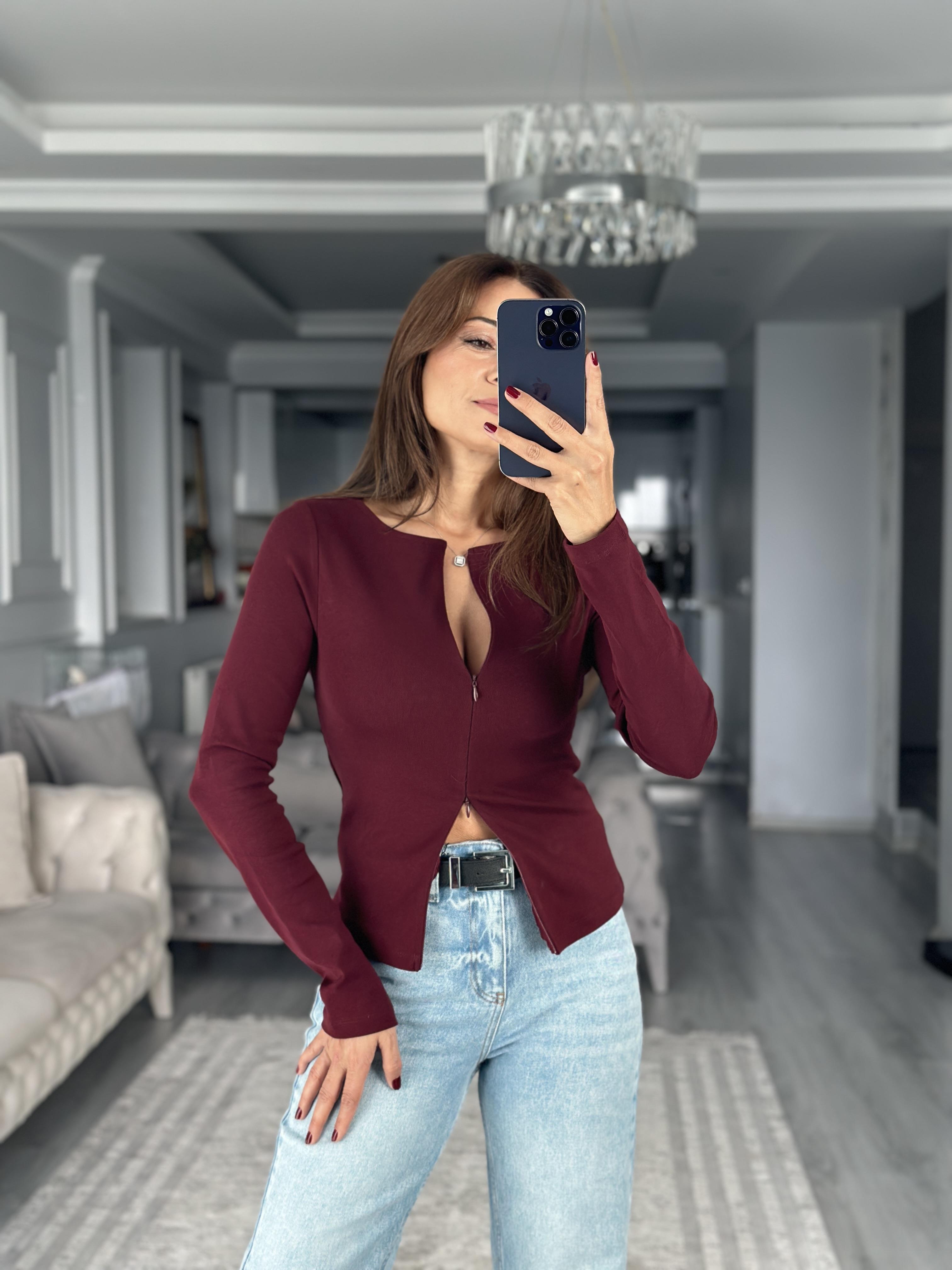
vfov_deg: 39.7
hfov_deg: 30.3
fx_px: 1760
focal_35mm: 48
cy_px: 635
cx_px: 476
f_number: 1.78
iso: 125
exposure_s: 1/169
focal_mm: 6.86
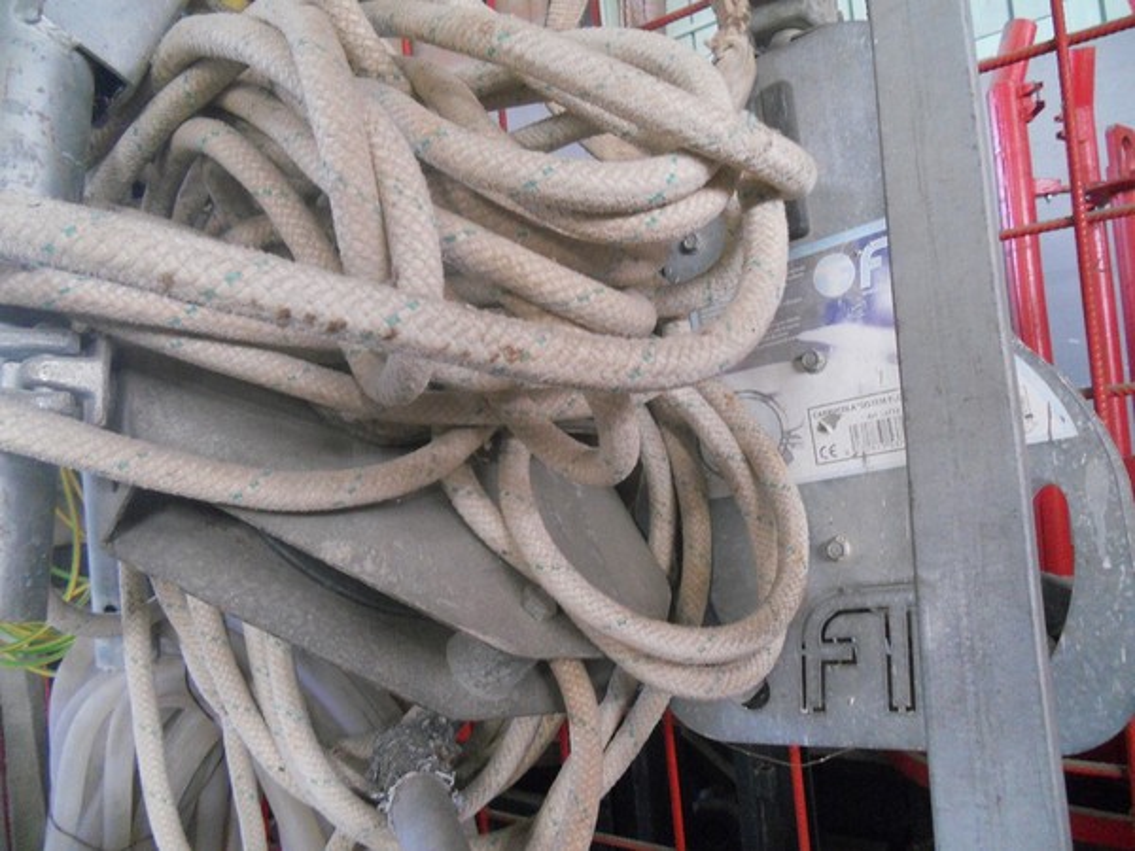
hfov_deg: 65.3
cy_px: 426
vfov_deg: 51.4
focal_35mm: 27
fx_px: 885
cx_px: 568
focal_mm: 4.9
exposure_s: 1/30
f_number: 3.2
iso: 400
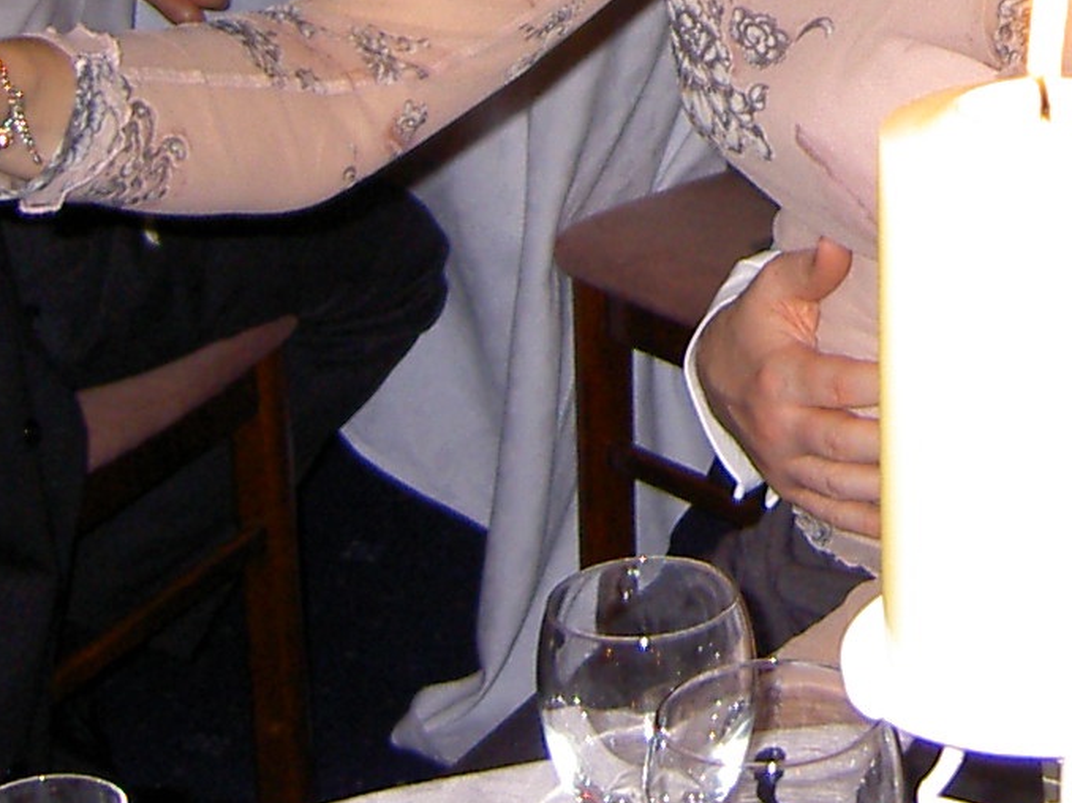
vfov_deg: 12.3
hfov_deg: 16.8
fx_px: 3529
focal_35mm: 114
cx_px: 1149
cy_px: -414
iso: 100
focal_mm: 5.6
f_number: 2.8
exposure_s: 1/60
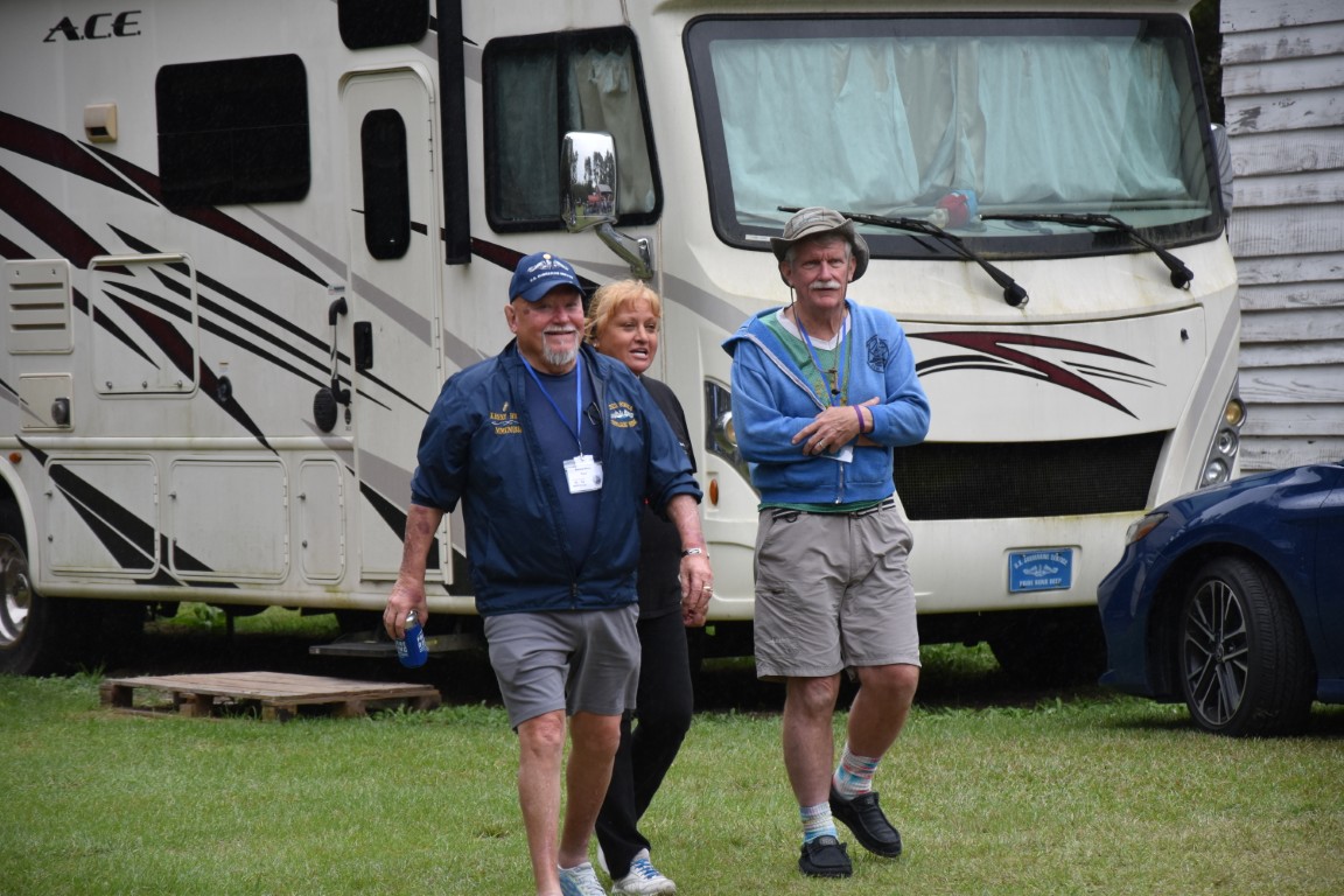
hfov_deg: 13.0
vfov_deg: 8.7
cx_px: 672
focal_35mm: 158
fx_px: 5880
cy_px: 448
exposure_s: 1/400
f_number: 5.6
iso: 400
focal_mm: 105
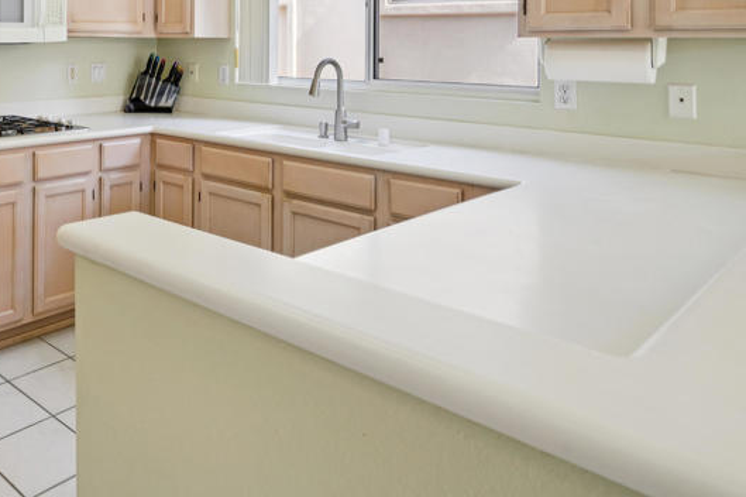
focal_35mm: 31
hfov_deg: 54.2
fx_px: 642
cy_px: 42
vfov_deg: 39.0
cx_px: 103
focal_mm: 16
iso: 250
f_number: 8
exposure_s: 1/30
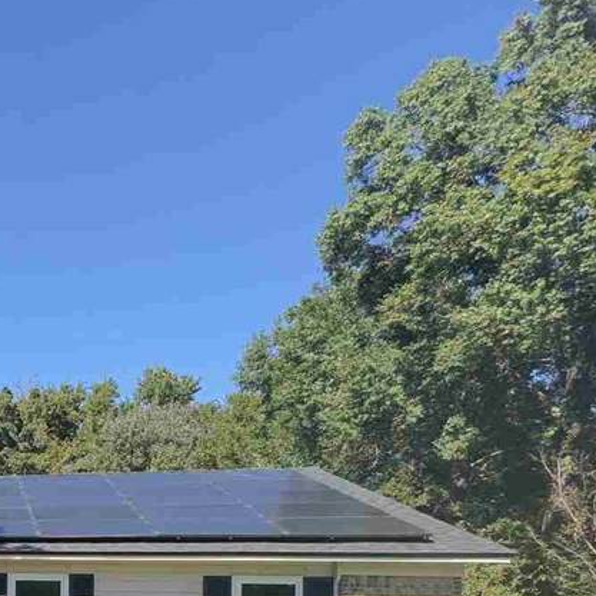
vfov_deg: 38.4
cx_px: -293
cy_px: 610
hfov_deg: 28.6
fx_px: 740
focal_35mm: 38
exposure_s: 1/470
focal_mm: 2.22
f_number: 2.2
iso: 40
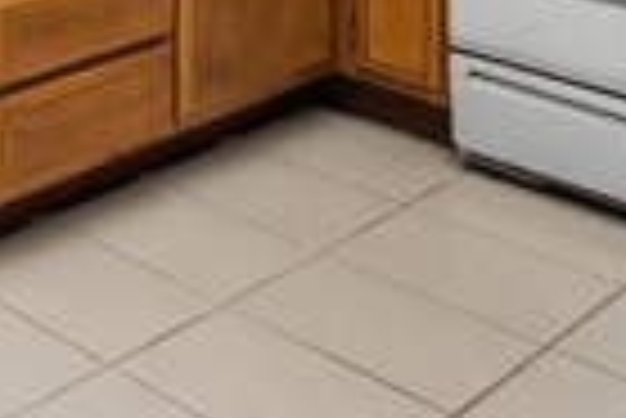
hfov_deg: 20.4
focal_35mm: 69
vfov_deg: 15.6
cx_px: -509
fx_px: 1201
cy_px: -422
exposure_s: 1/8
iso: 320
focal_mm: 10
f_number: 7.1
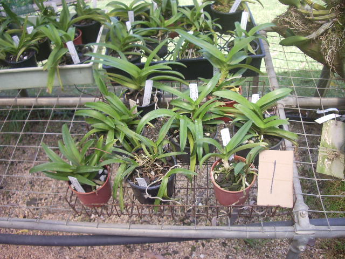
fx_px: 349
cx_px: 172
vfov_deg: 40.7
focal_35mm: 35
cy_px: 130
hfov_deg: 52.6
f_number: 2.6
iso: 80
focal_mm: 5.8
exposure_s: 1/80
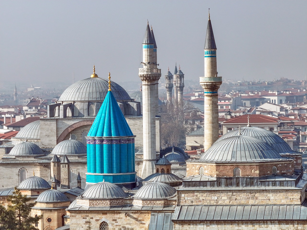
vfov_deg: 8.9
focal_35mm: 166
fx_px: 1472
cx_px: 154
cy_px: 115
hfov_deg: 11.9
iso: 100
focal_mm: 30.71
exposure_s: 1/500
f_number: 3.4
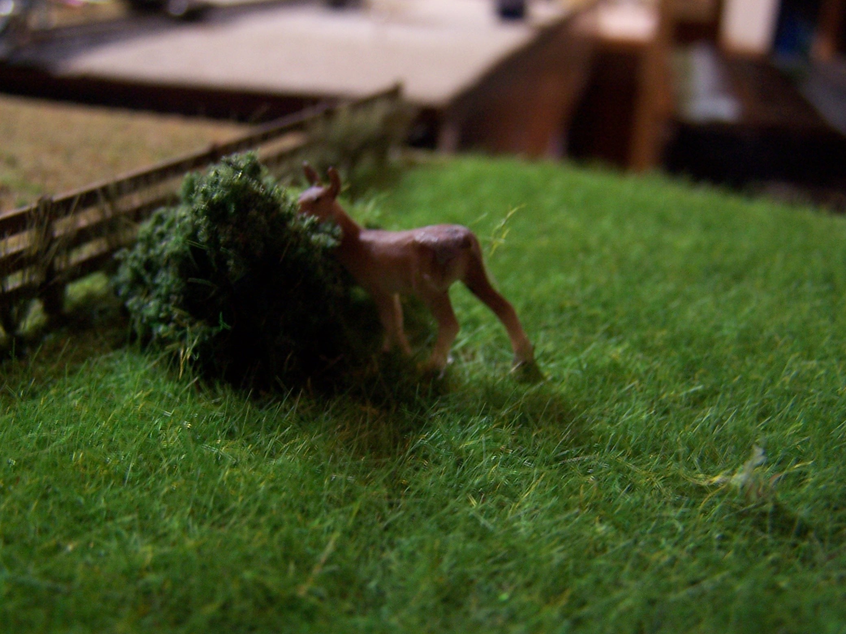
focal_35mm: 42
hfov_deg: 44.8
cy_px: 344
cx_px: 403
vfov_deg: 34.3
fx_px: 1026
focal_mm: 6.3
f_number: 2.8
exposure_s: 1/8
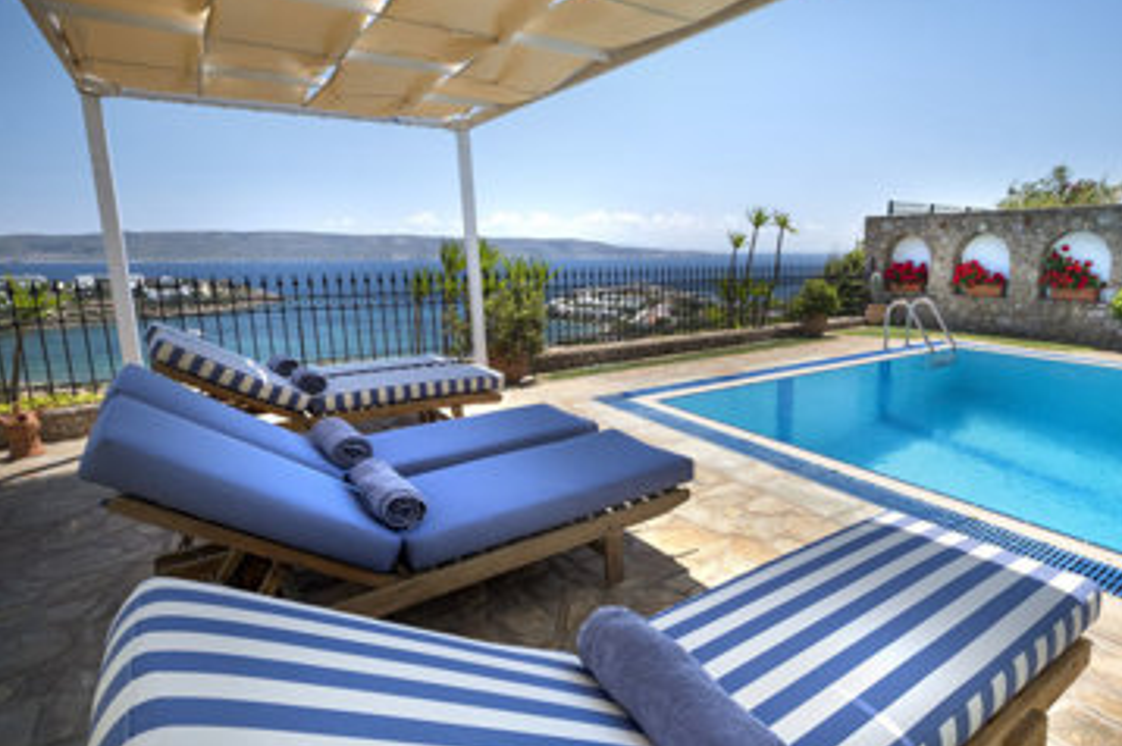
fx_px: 592
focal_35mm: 19
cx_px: 624
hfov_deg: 86.6
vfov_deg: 64.5
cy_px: 370
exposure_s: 1/120
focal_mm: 11
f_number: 9
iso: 400
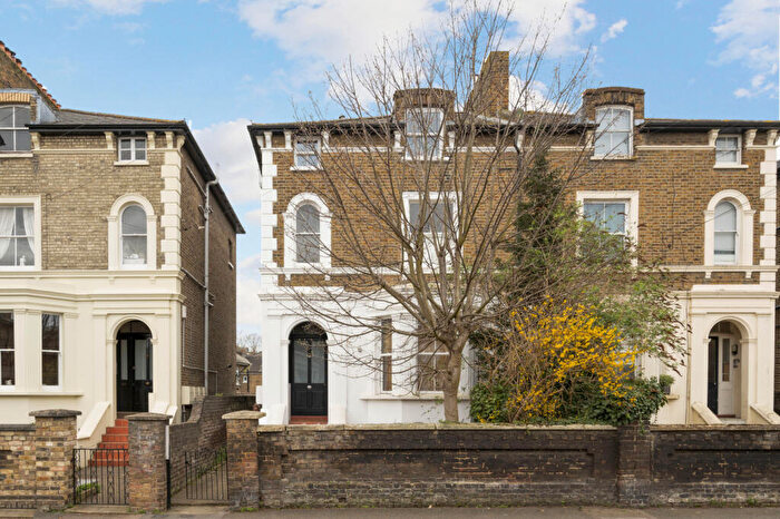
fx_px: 411
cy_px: 260
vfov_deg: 64.5
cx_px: 390
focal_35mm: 19
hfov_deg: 86.9
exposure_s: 1/100
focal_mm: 19
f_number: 8
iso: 200
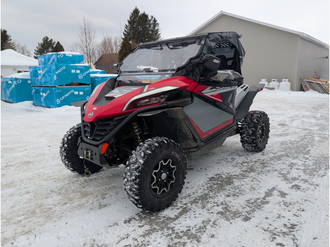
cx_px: 165
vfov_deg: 56.8
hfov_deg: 71.6
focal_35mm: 24
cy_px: 124
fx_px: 229
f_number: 1.68
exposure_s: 1/263
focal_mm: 6.9
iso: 21
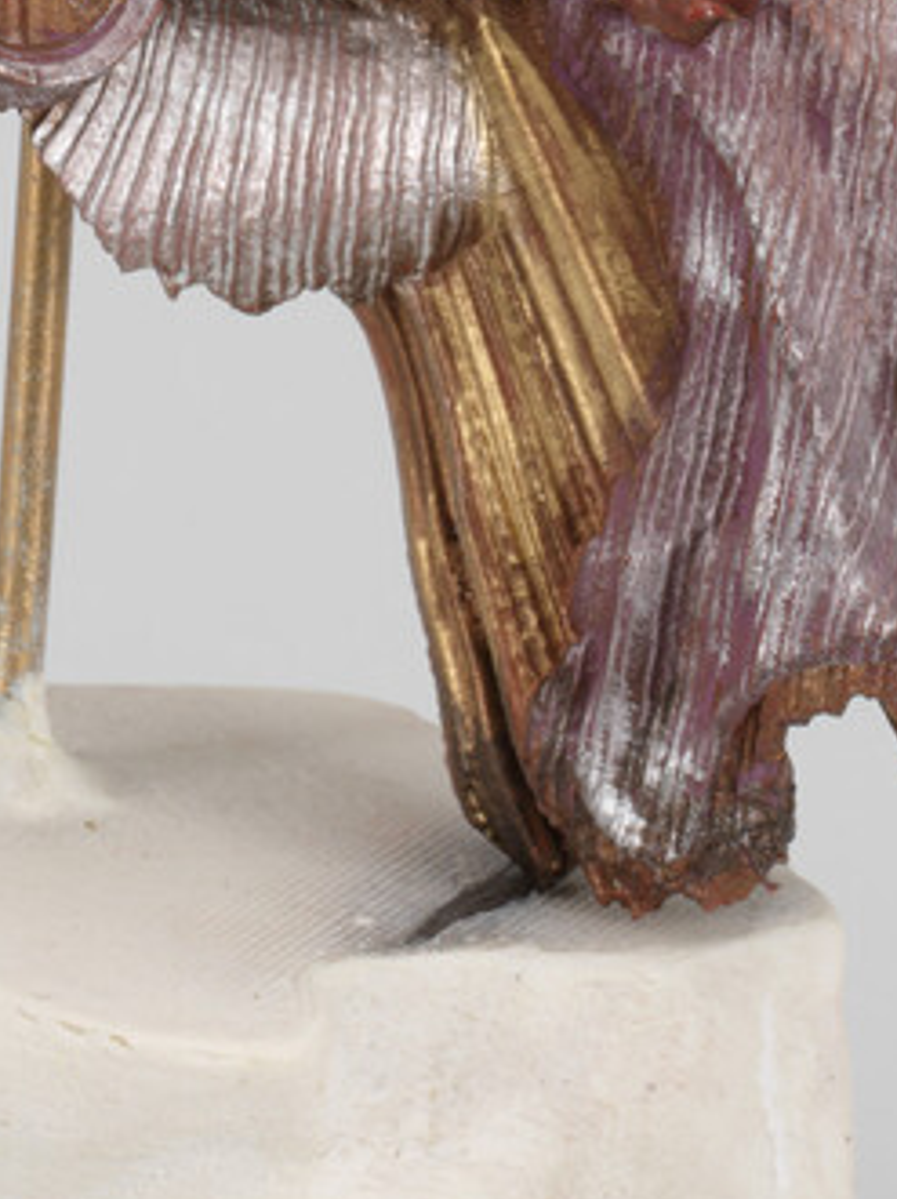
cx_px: 225
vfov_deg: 4.1
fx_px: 16537
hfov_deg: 3.1
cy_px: -839
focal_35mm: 478
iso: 64
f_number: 19
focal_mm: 120
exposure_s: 1/125
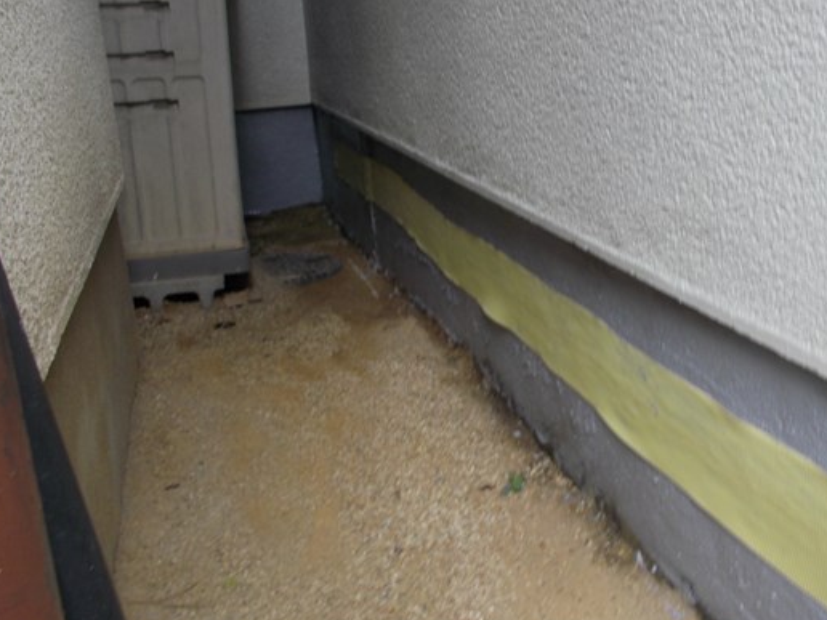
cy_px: 279
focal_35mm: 36
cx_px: 479
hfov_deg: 51.1
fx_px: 860
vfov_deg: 39.6
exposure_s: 1/60
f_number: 3.3
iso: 80
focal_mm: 4.1
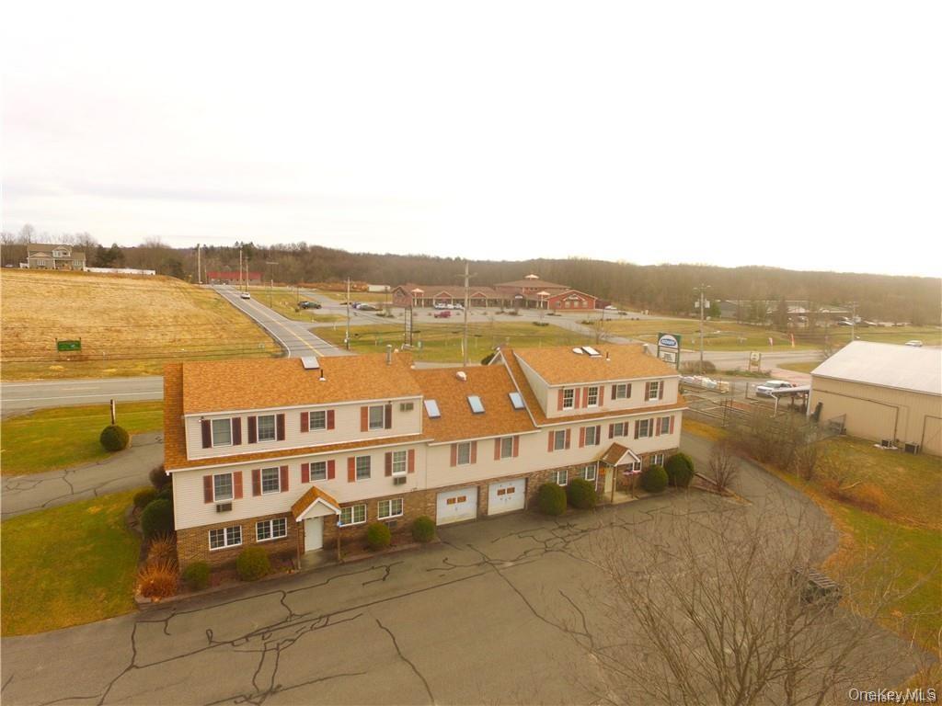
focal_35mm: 20
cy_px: 353
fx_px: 544
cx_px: 471
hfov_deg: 81.7
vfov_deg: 66.0
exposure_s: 1/200
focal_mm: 3.61
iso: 100
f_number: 2.8
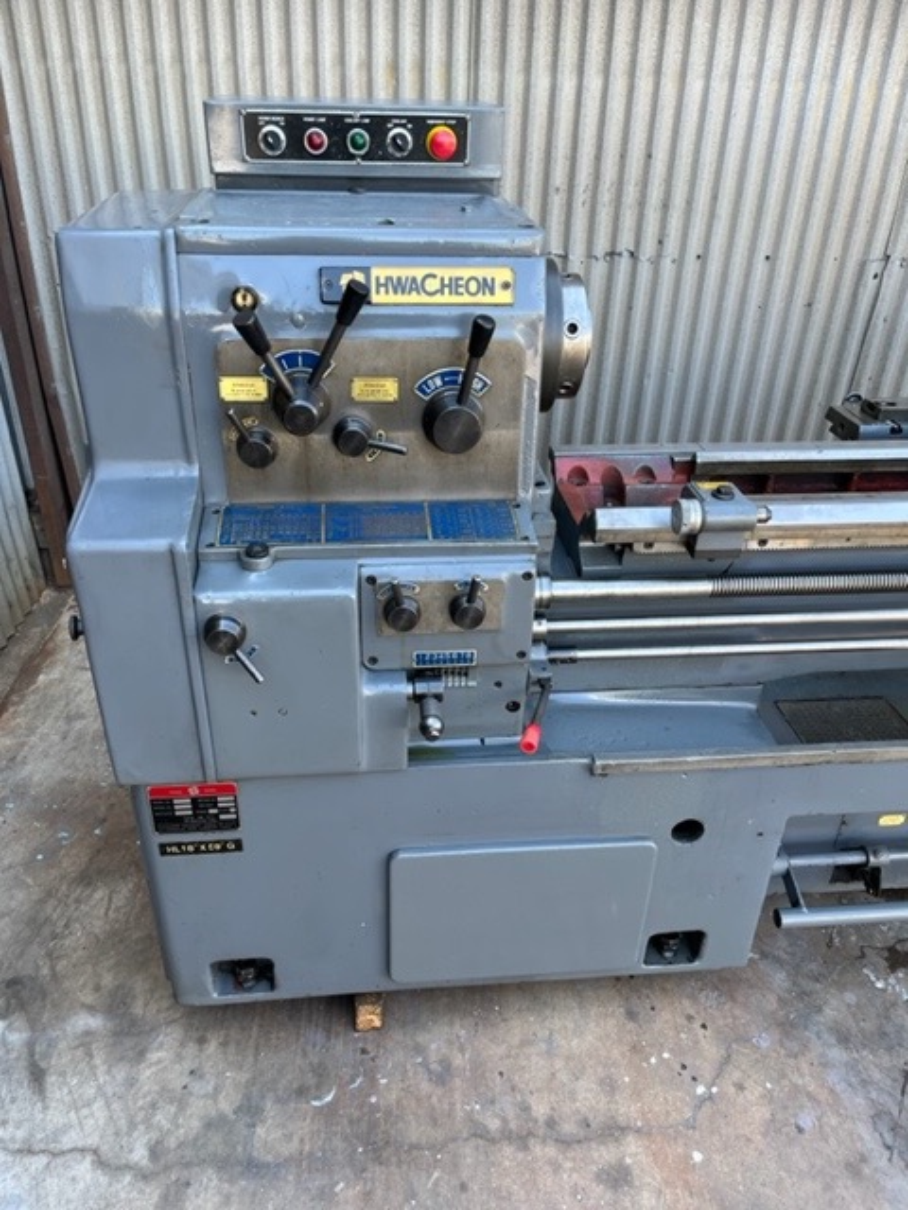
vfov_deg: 67.3
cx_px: 454
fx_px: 909
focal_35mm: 26
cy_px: 605
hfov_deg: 53.1
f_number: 1.6
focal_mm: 5.1
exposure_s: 1/143
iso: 32
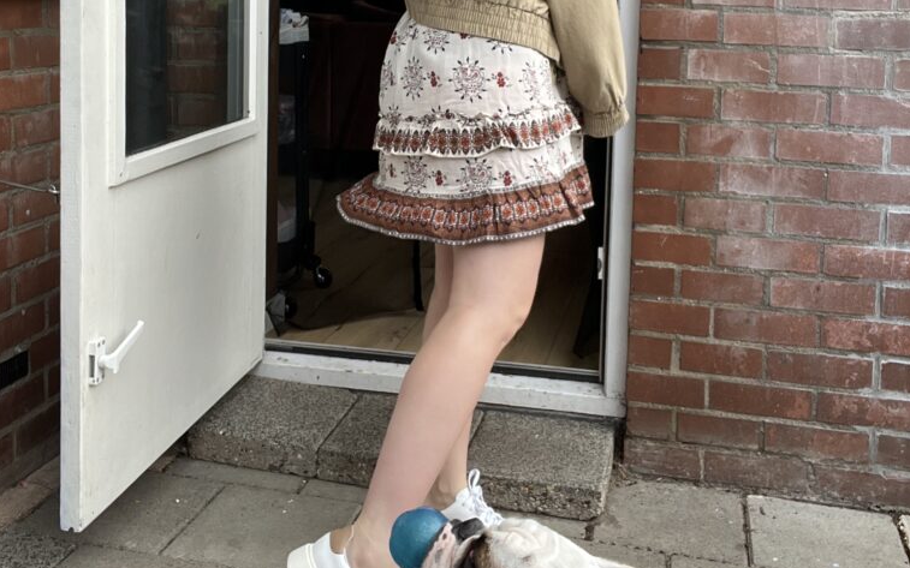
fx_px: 1066
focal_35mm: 43
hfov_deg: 46.2
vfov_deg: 28.9
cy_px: 76
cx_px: 454
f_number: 2.2
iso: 25
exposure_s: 1/121
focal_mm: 2.71
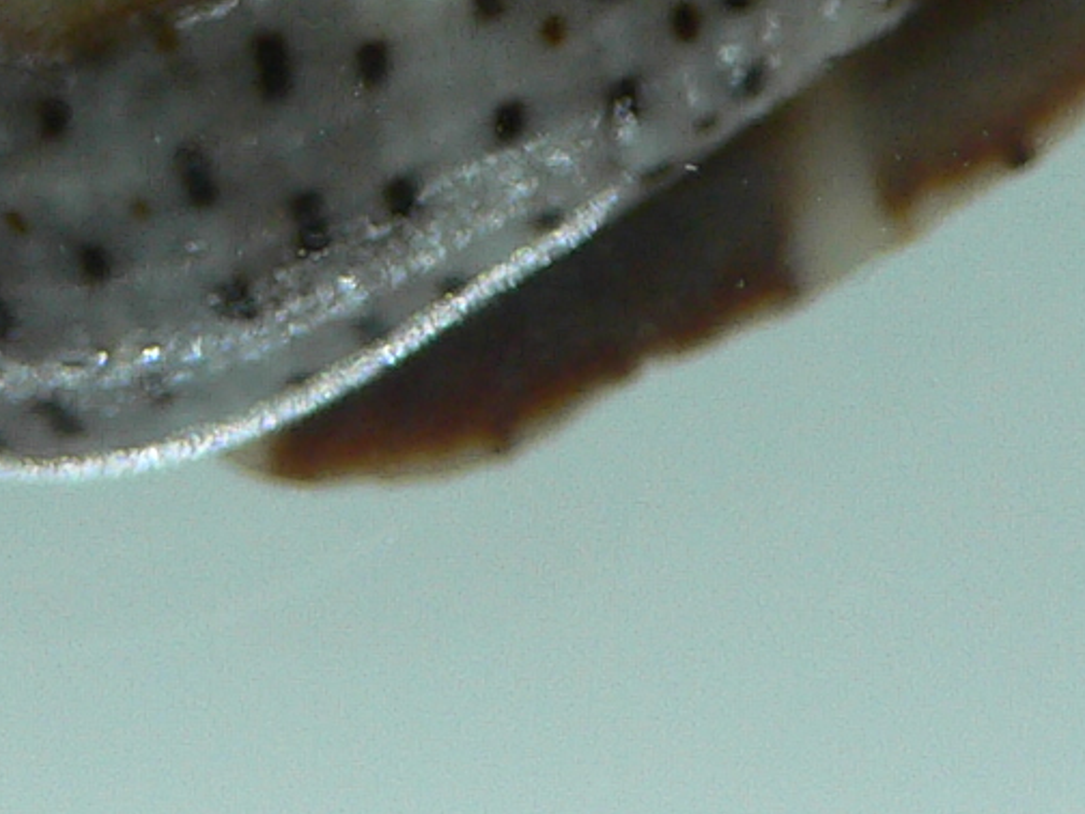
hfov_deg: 14.1
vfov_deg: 10.0
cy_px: -691
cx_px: 418
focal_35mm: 140
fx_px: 4388
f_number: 2.8
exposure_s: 1/60
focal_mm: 4.6
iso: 80
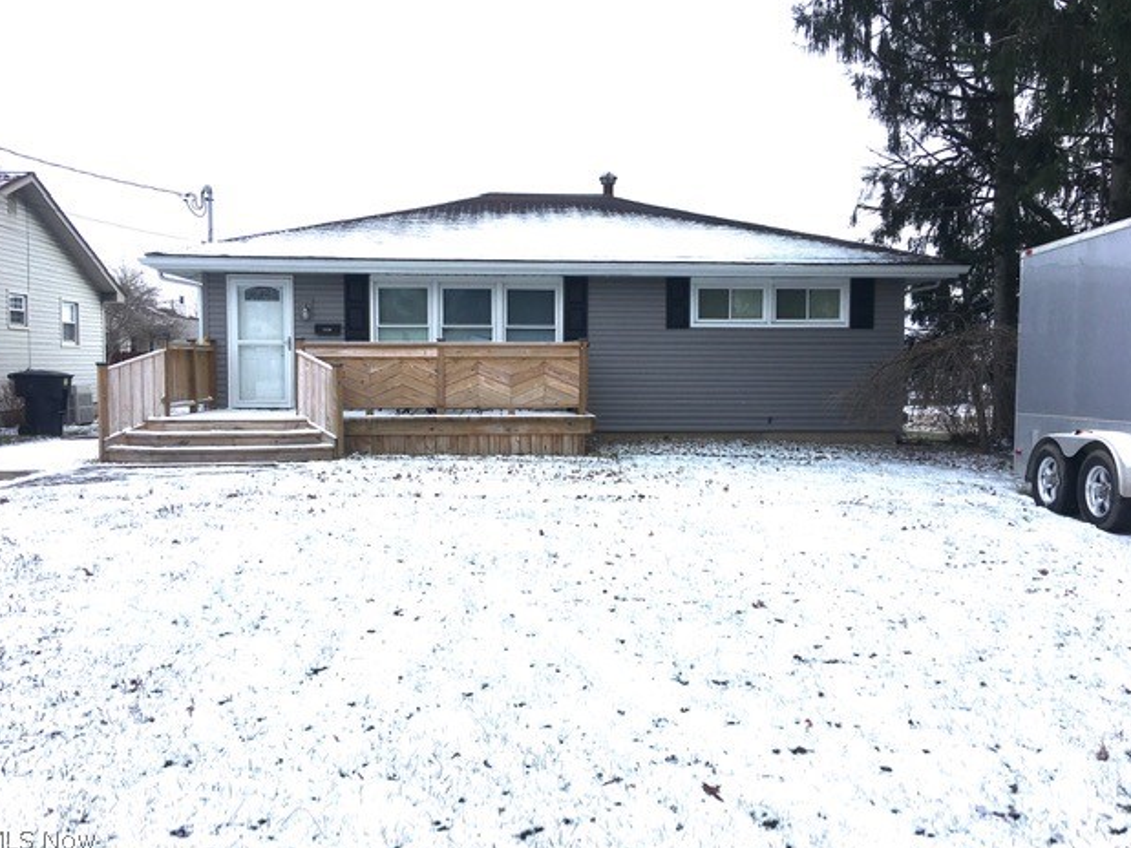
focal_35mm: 30
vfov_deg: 46.8
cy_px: 419
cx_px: 559
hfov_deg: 60.0
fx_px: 980
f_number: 2.2
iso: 25
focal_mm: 4.15
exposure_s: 1/1374
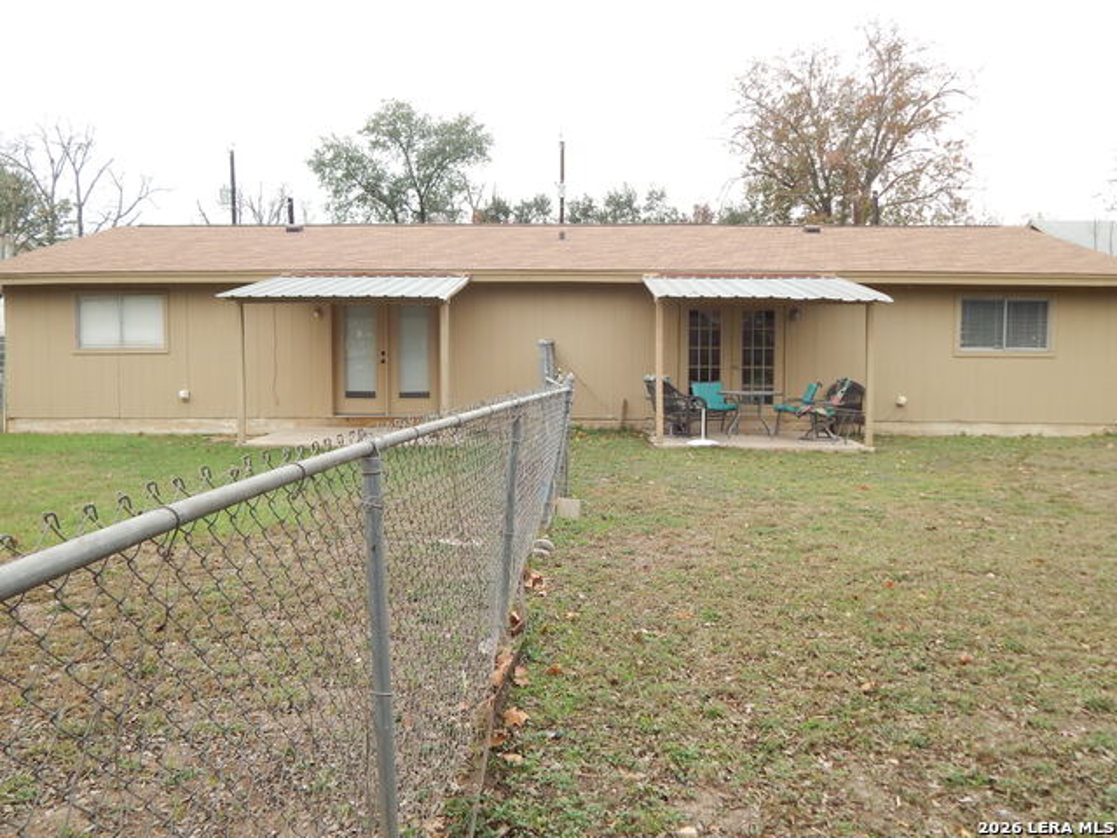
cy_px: 419
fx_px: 1000
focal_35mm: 31
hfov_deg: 58.4
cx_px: 558
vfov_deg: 45.4
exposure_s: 1/200
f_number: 3.2
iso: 125
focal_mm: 5.6
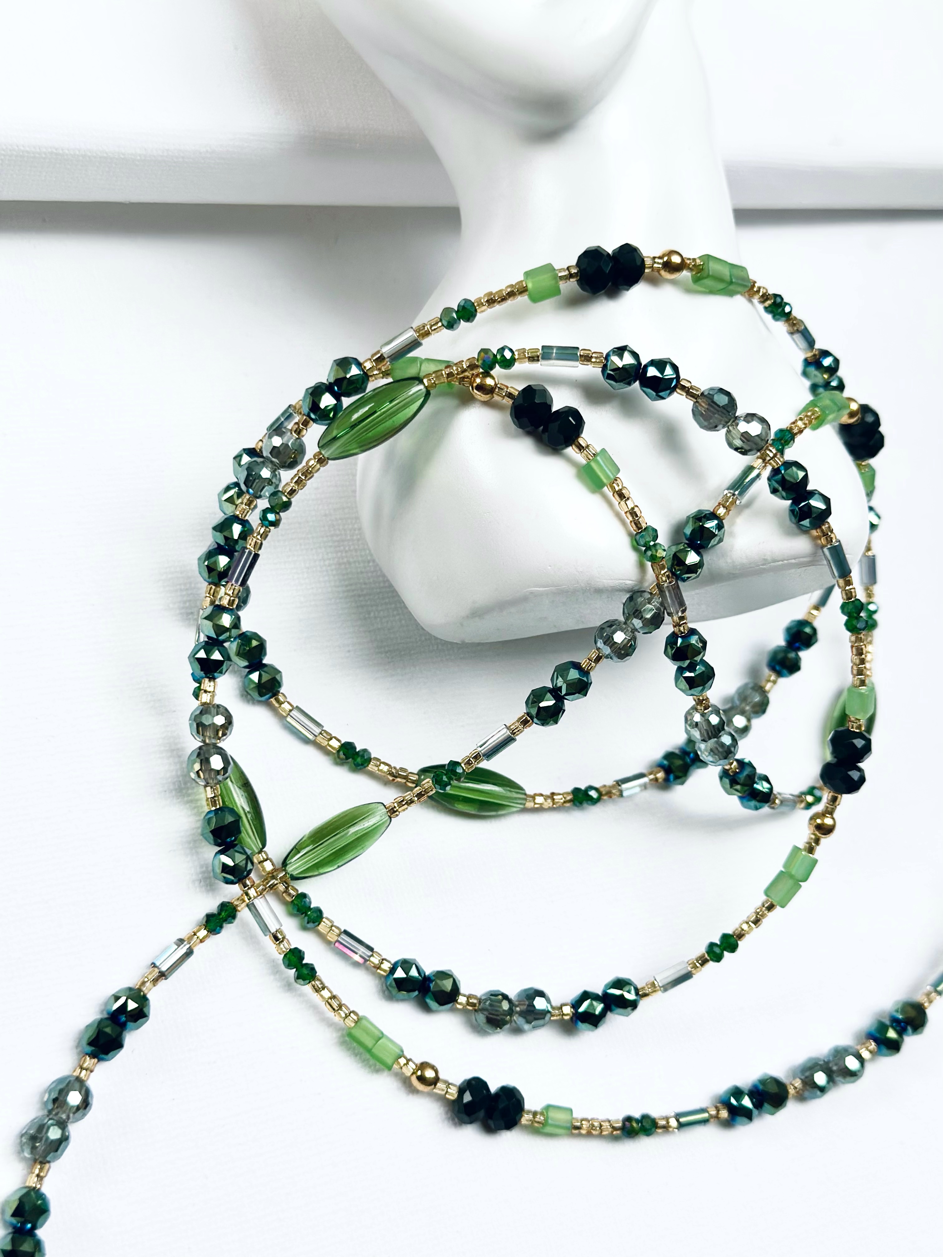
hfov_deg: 30.3
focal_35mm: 48
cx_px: 472
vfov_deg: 39.7
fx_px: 1743
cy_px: 628
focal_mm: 6.86
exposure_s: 1/452
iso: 80
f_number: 1.78
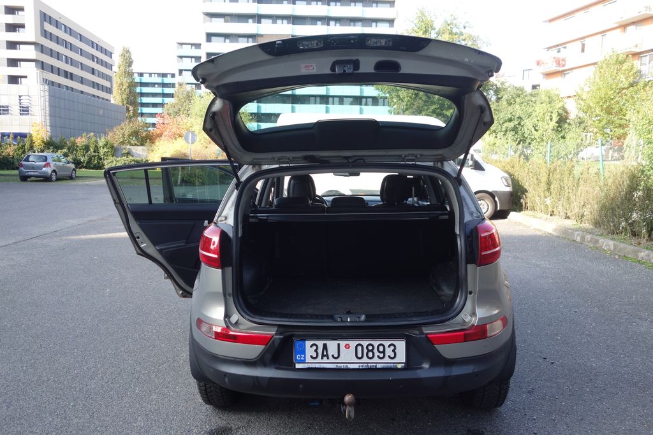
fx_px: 508
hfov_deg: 65.5
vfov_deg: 46.4
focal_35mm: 28
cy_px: 218
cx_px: 326
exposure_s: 1/200
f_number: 2.8
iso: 125
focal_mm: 10.4
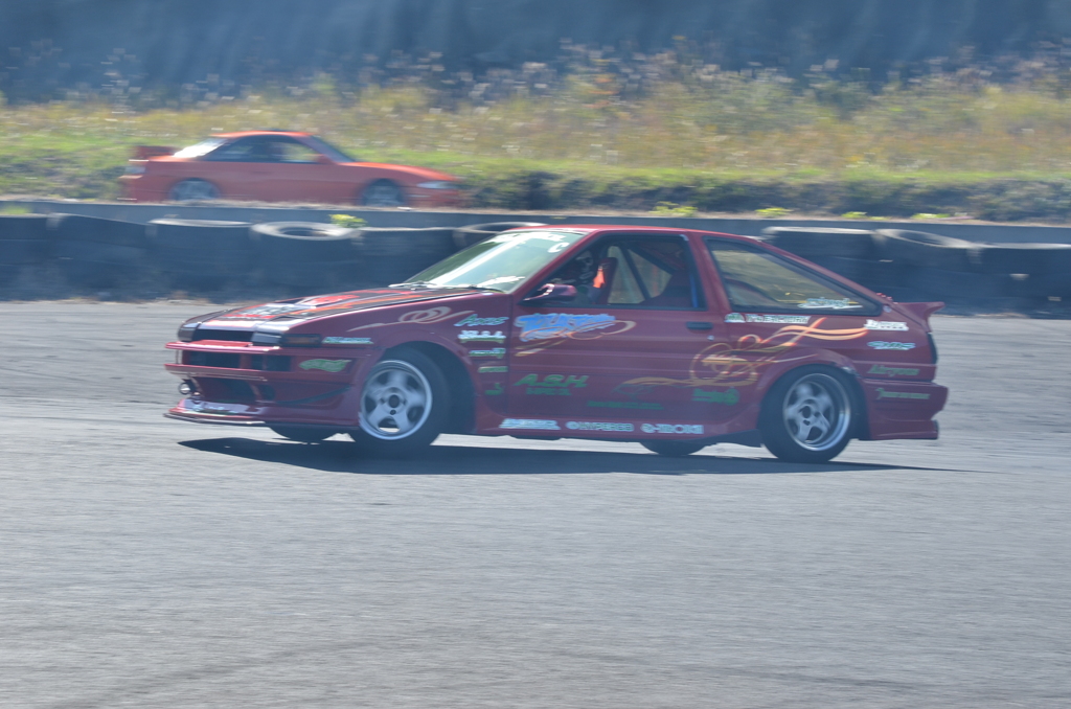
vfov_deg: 9.1
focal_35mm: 150
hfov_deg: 13.7
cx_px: 536
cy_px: 354
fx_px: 4453
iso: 200
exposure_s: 1/200
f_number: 11
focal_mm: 100
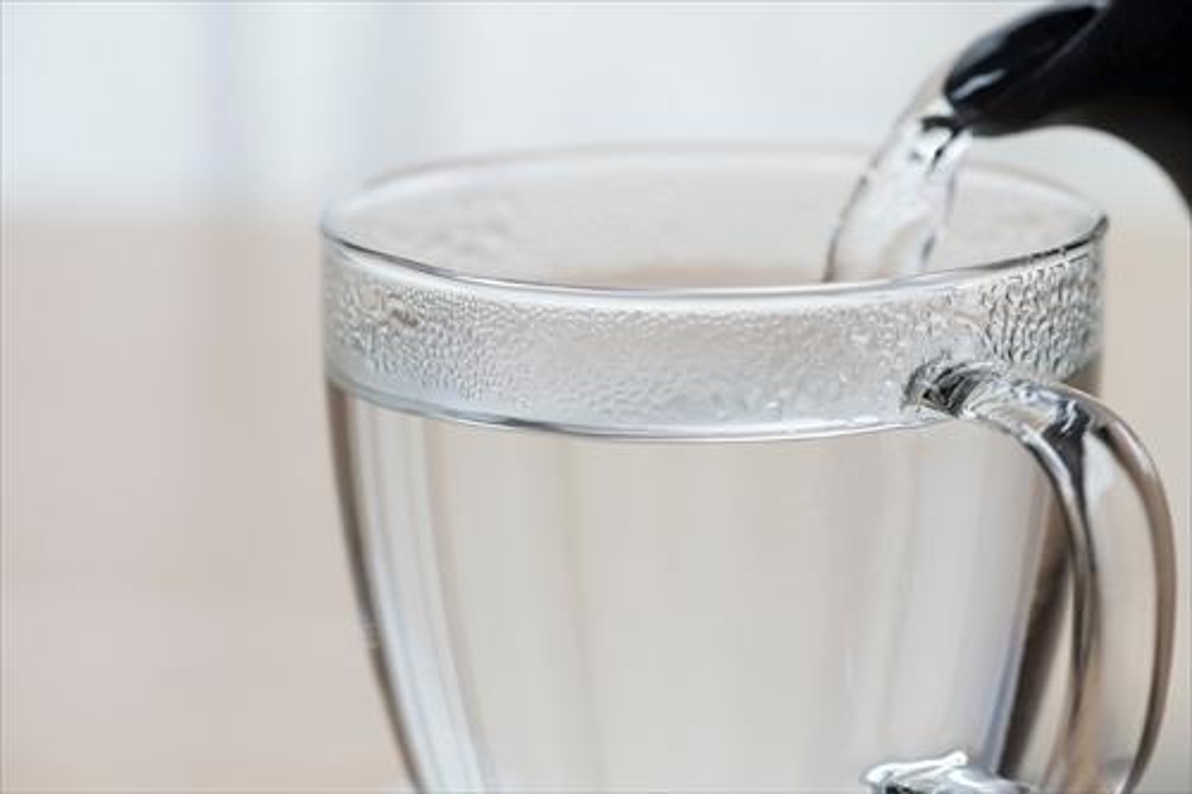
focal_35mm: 105
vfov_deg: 13.0
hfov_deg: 19.5
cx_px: 596
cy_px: 397
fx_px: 3475
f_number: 8
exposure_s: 1/125
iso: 100
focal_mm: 105
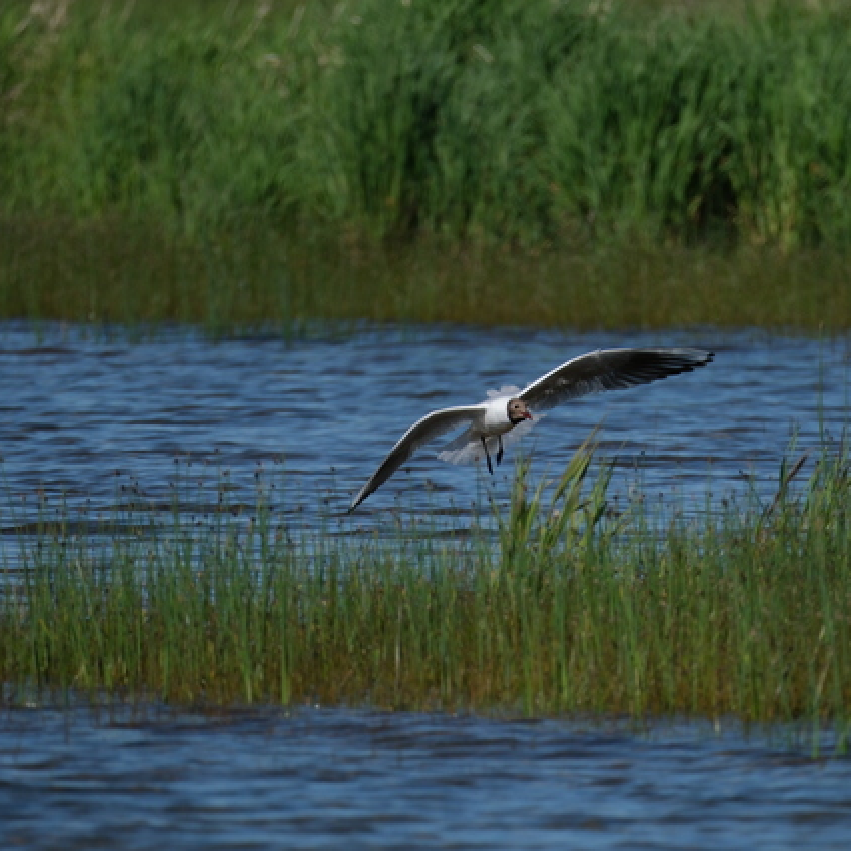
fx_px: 32069
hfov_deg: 1.5
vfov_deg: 1.5
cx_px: 555
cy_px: 426
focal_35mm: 1153
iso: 500
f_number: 8
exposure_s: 1/1700
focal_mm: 600
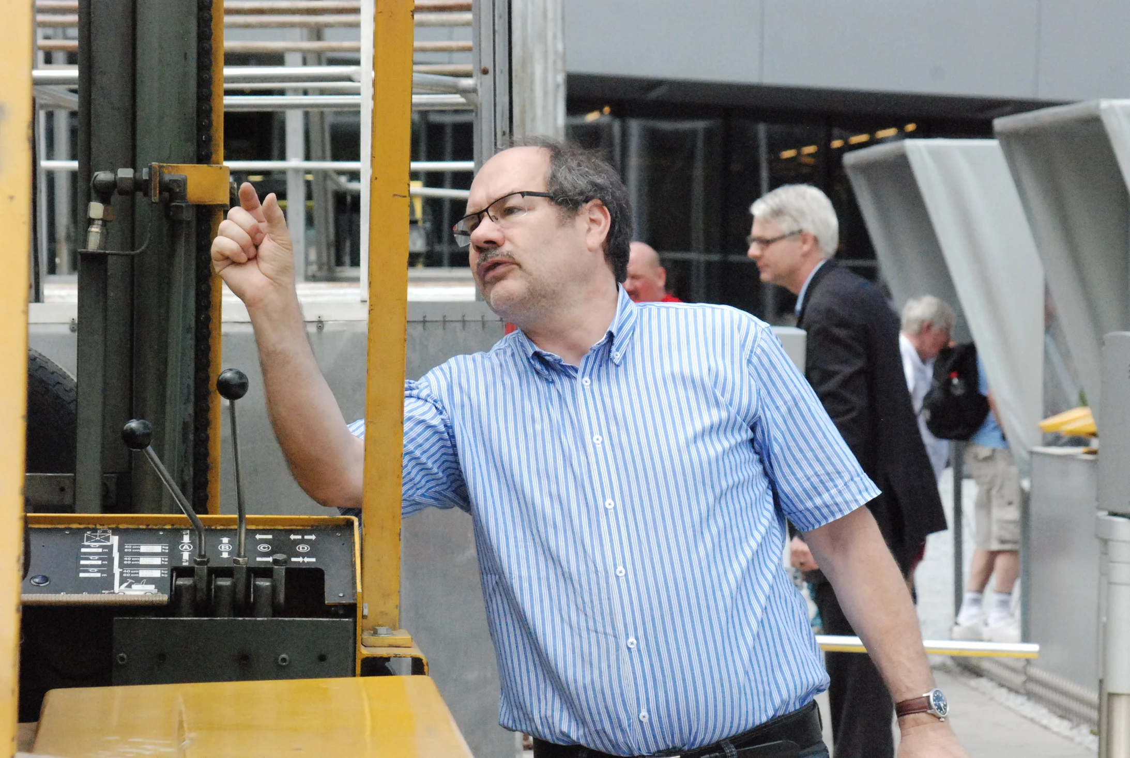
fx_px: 4340
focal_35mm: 138
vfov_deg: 10.0
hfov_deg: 14.8
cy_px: 379
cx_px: 565
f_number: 11
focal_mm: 92
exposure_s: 1/2000
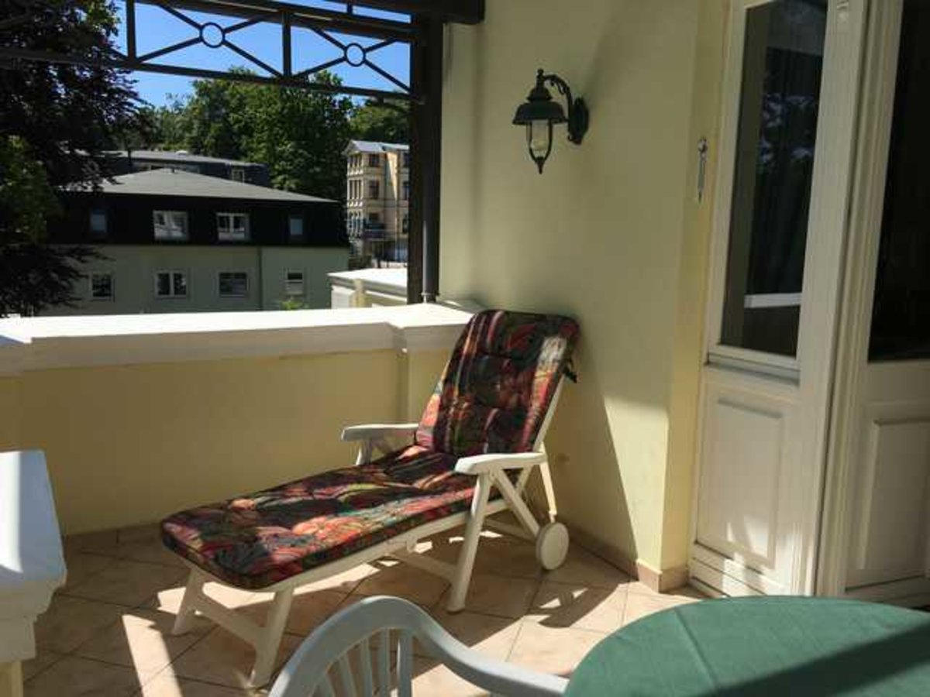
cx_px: 465
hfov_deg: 61.7
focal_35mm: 29
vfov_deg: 48.2
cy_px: 348
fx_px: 779
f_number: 2.2
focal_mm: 4.15
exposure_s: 1/2747
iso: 25
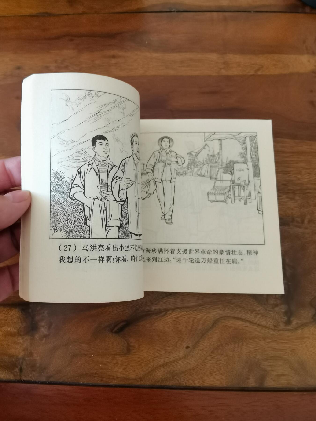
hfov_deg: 51.4
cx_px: 158
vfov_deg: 65.3
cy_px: 210
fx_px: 329
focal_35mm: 27
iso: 200
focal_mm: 2.26
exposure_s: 1/30
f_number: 2.2
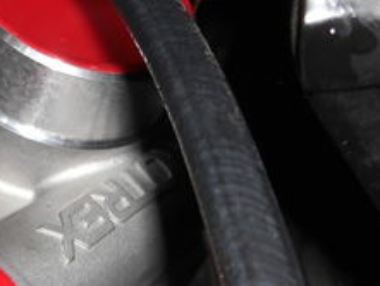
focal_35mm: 110
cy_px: 140
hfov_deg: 17.7
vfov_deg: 13.5
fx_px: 1208
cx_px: 60
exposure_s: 1/60
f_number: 2.8
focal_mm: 7.9
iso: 80
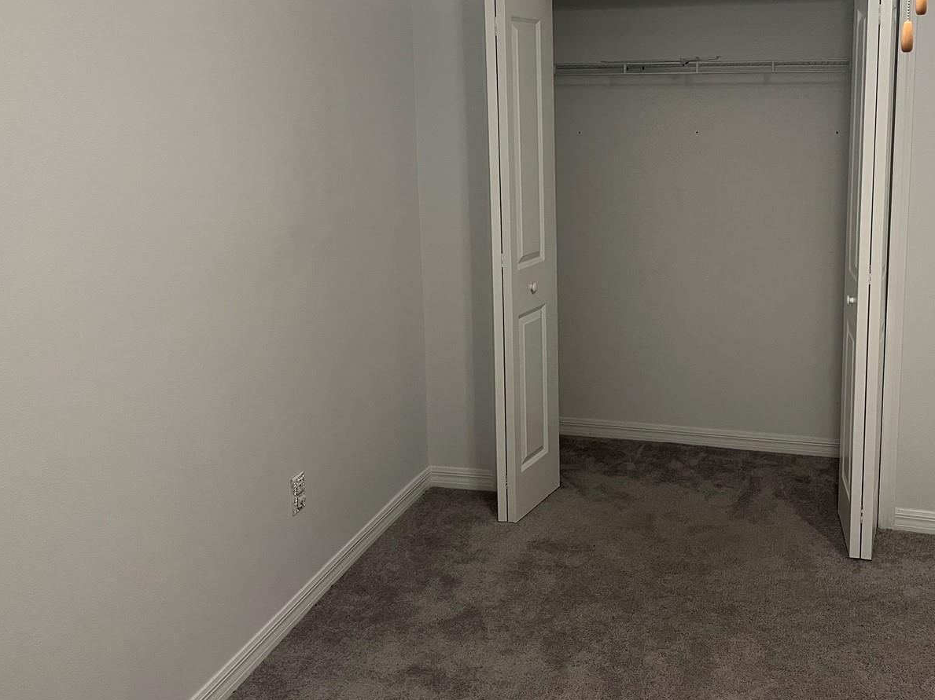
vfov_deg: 40.3
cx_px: 576
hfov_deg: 52.2
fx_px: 945
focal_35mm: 35
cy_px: 244
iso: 250
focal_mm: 5.1
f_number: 1.6
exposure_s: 1/60
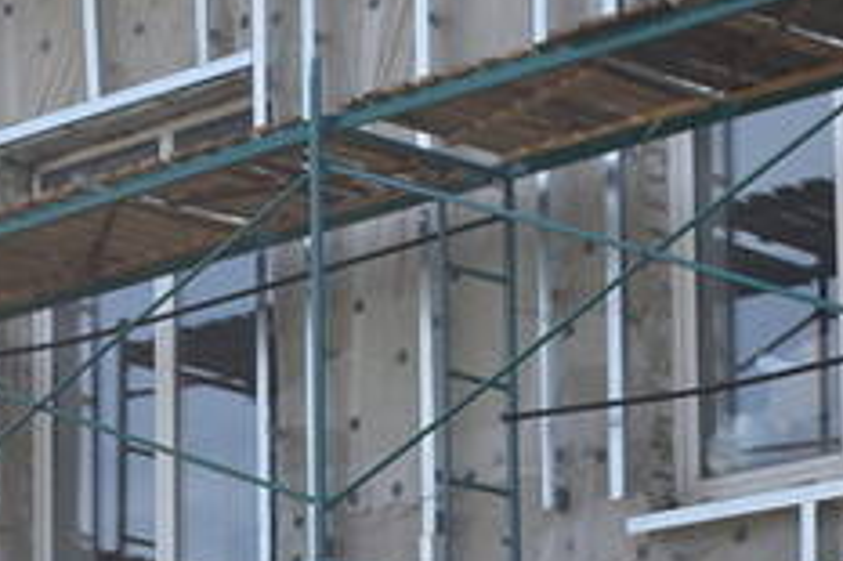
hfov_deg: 11.6
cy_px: 1041
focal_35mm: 178
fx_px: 4155
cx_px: 260
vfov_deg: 7.5
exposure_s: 1/200
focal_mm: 23
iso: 100
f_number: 9
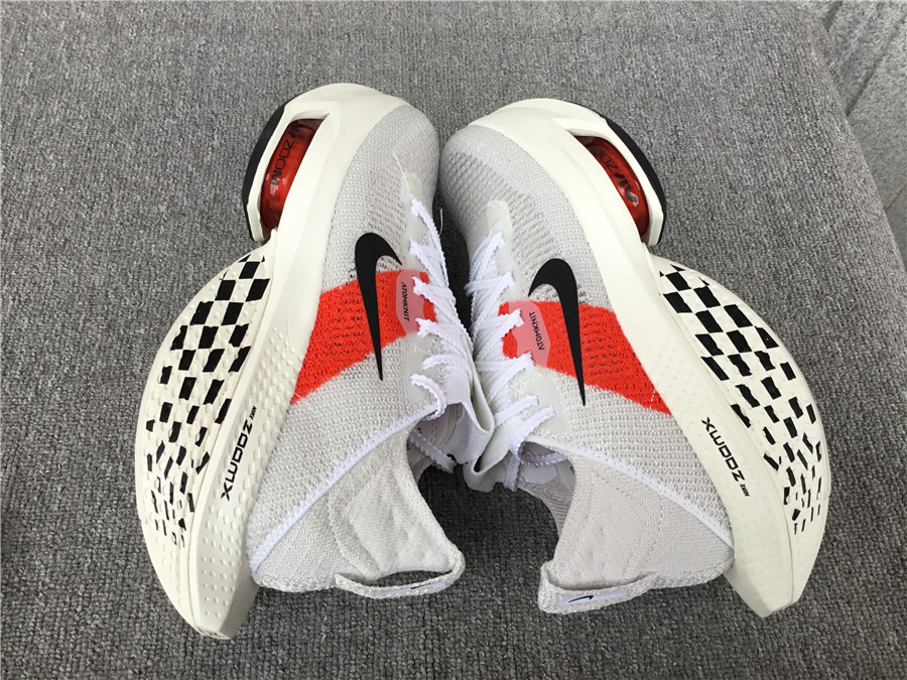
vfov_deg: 45.4
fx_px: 812
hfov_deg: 58.4
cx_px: 454
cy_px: 340
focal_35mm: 31
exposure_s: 1/50
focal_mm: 3.3
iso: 25
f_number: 2.4
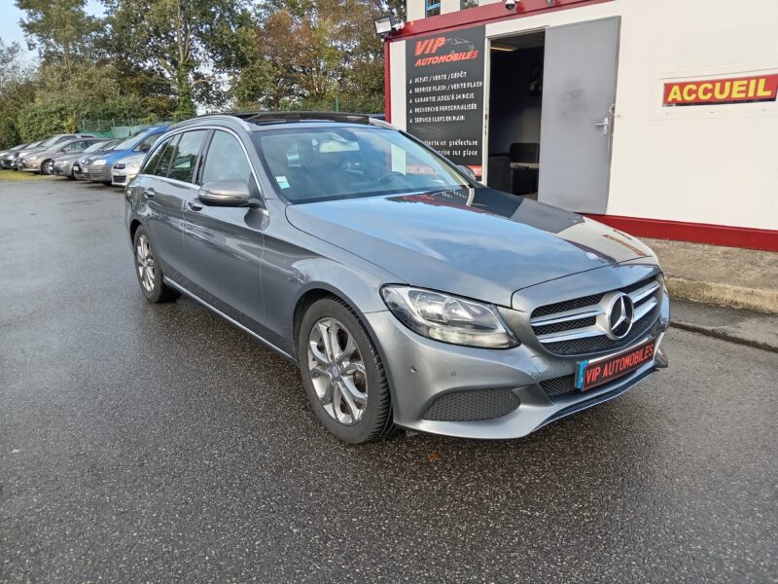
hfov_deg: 69.4
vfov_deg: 54.9
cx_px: 389
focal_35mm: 25
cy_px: 292
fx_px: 562
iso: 116
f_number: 1.8
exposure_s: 1/120
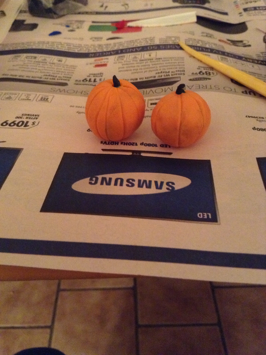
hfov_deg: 42.8
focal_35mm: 33
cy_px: 178
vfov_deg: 55.4
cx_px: 133
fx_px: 339
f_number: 2.4
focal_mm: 3.3
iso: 640
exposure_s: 1/15
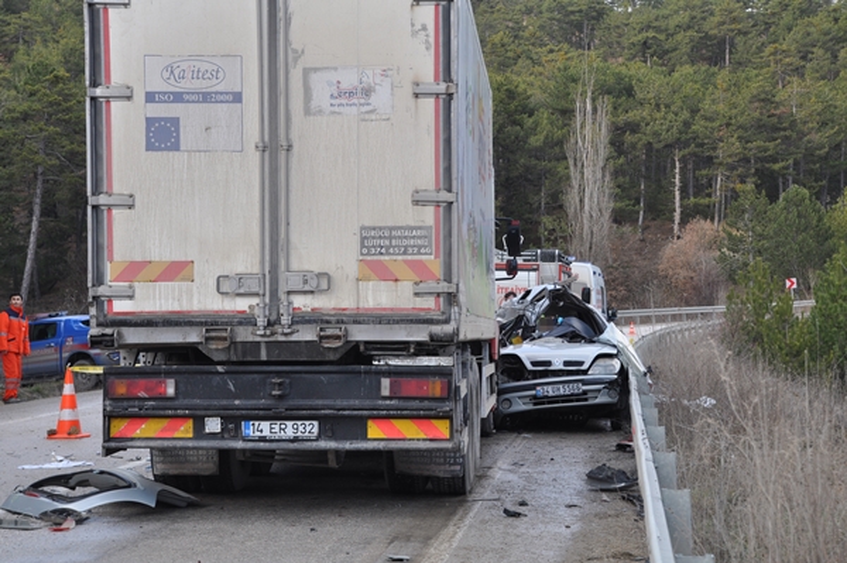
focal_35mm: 75
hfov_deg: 27.0
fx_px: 1763
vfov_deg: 18.2
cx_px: 424
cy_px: 282
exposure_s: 1/160
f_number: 6.3
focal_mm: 50
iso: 400
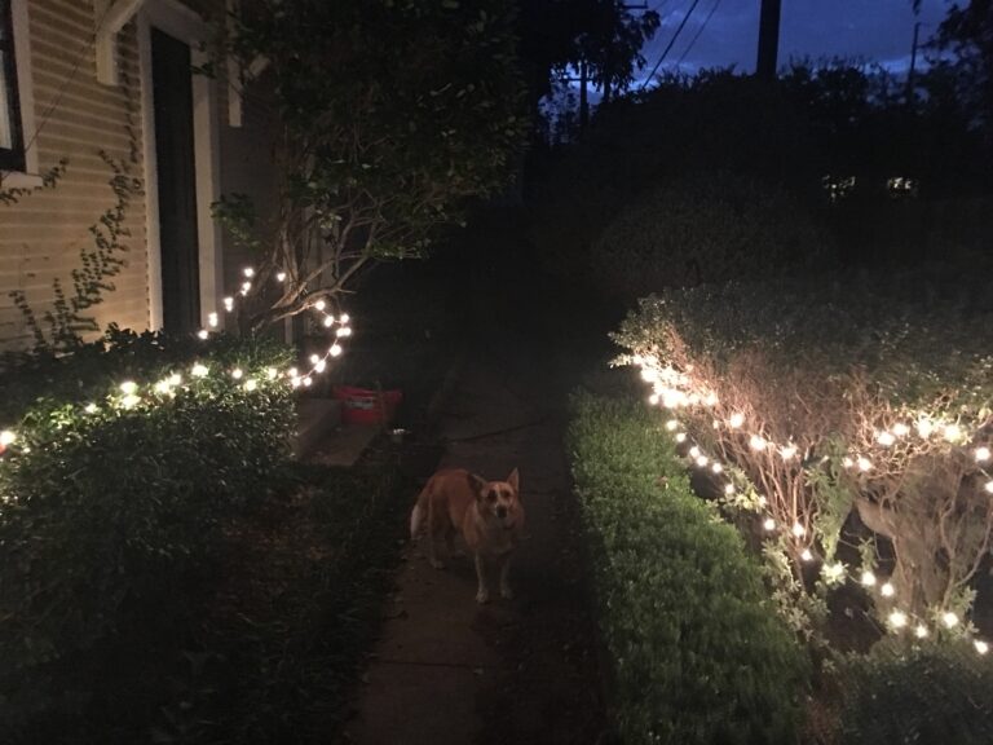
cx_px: 496
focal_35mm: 29
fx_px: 832
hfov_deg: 61.7
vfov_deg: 48.2
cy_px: 372
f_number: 2.2
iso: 320
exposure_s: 1/4
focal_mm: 4.15
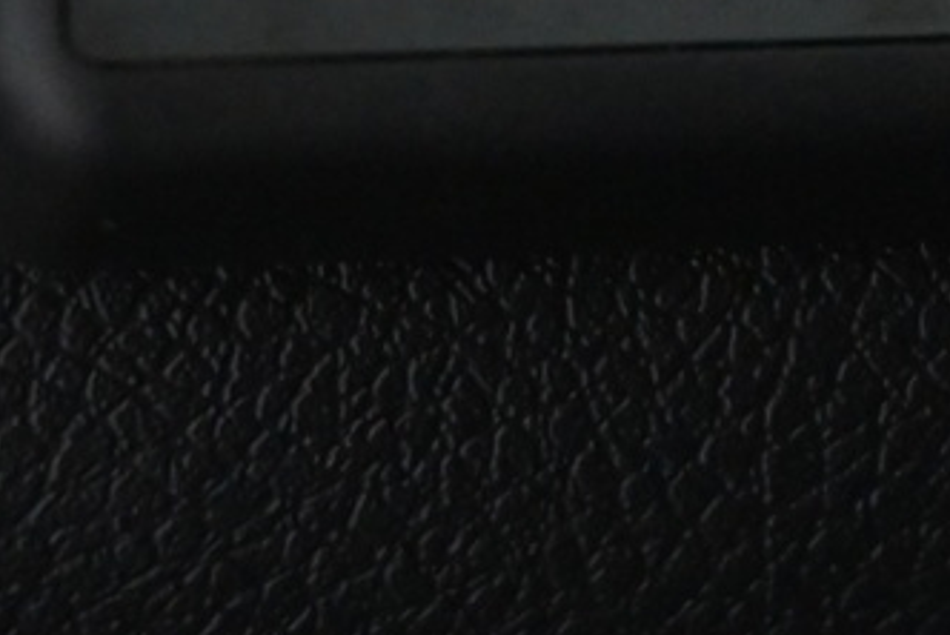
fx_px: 6277
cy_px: -546
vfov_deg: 5.7
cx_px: 1213
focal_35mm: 238
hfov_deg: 8.5
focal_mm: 32.5
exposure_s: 1/60
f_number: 5
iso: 2500
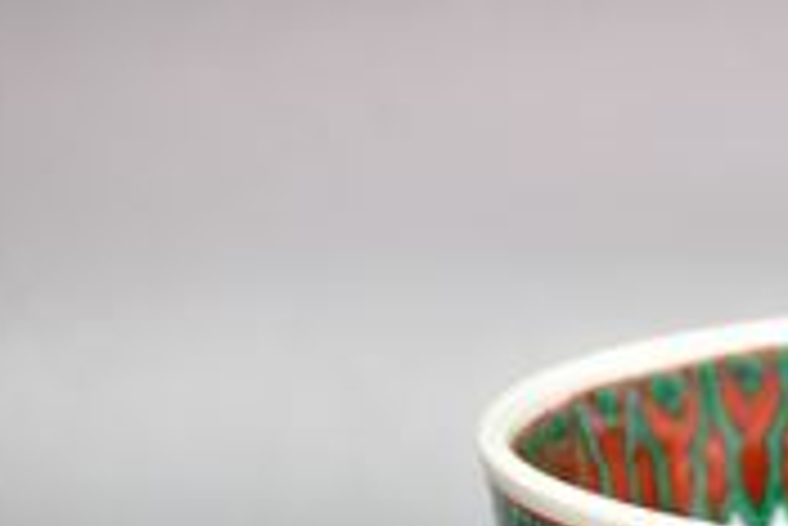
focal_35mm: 503
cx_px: 1139
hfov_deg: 4.1
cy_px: 785
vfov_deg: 2.7
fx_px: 11019
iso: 400
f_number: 8
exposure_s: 1/60
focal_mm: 98
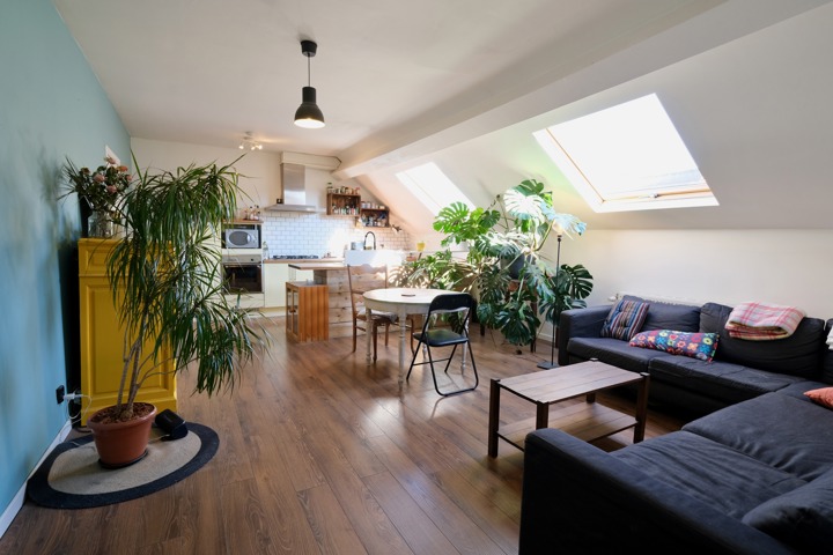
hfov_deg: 93.3
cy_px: 278
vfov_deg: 70.4
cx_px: 416
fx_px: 393
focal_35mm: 17
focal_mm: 11
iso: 400
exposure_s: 1/30
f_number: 4
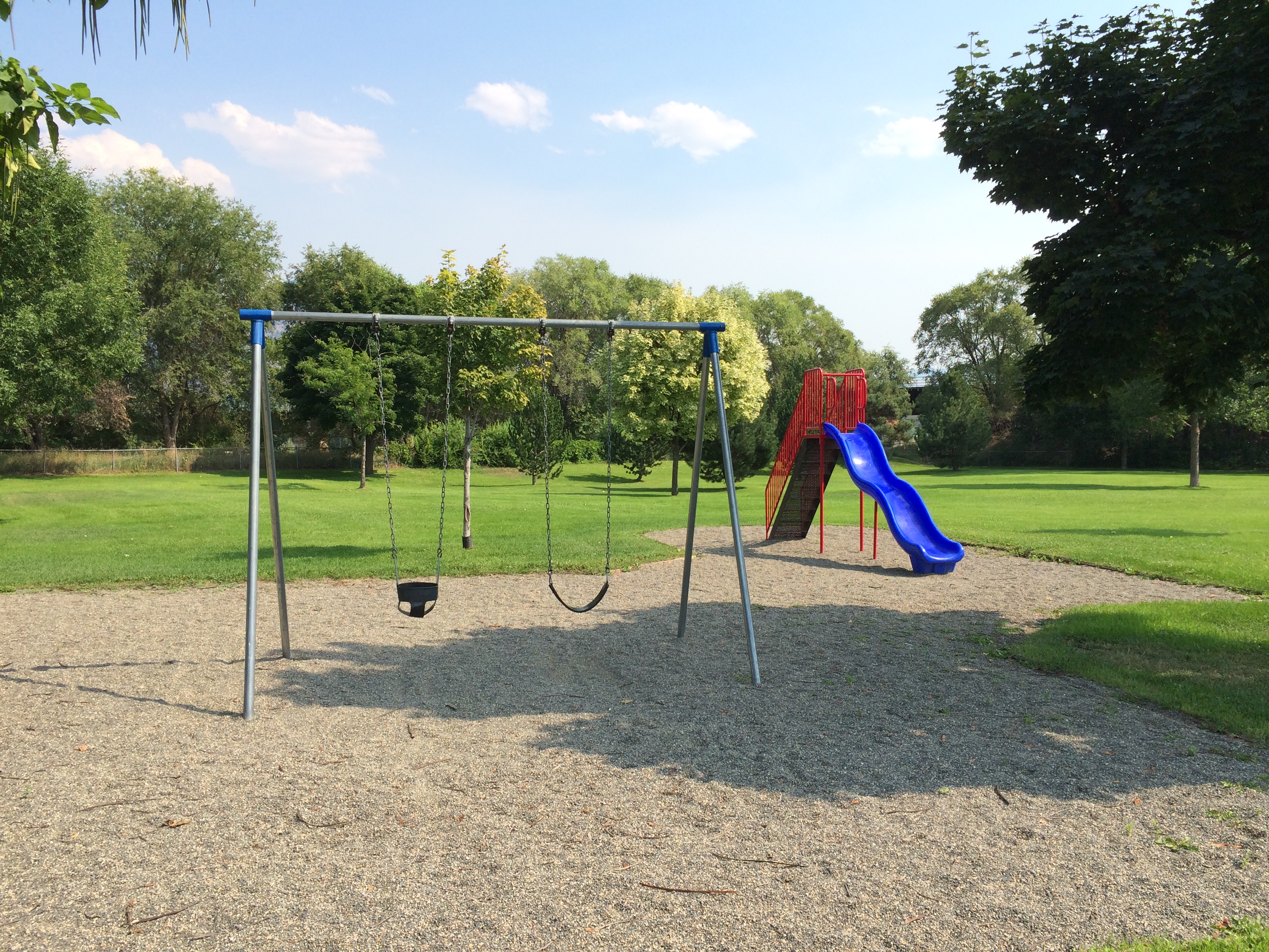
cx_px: 634
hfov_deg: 61.7
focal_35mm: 29
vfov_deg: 48.2
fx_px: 1063
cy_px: 476
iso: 32
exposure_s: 1/1109
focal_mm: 4.15
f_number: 2.2
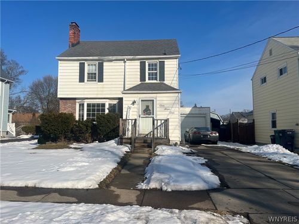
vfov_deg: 53.1
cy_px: 112
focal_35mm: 26
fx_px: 225
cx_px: 150
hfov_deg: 67.3
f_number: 1.5
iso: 50
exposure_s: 1/8000
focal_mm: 5.7
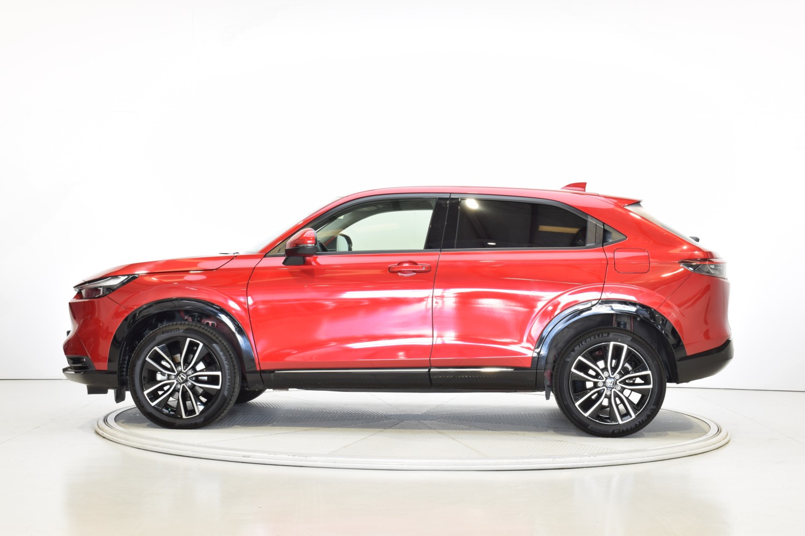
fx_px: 1342
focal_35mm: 60
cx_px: 402
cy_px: 268
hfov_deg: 33.4
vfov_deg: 22.6
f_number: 10
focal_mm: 40
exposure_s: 1/3
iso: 100
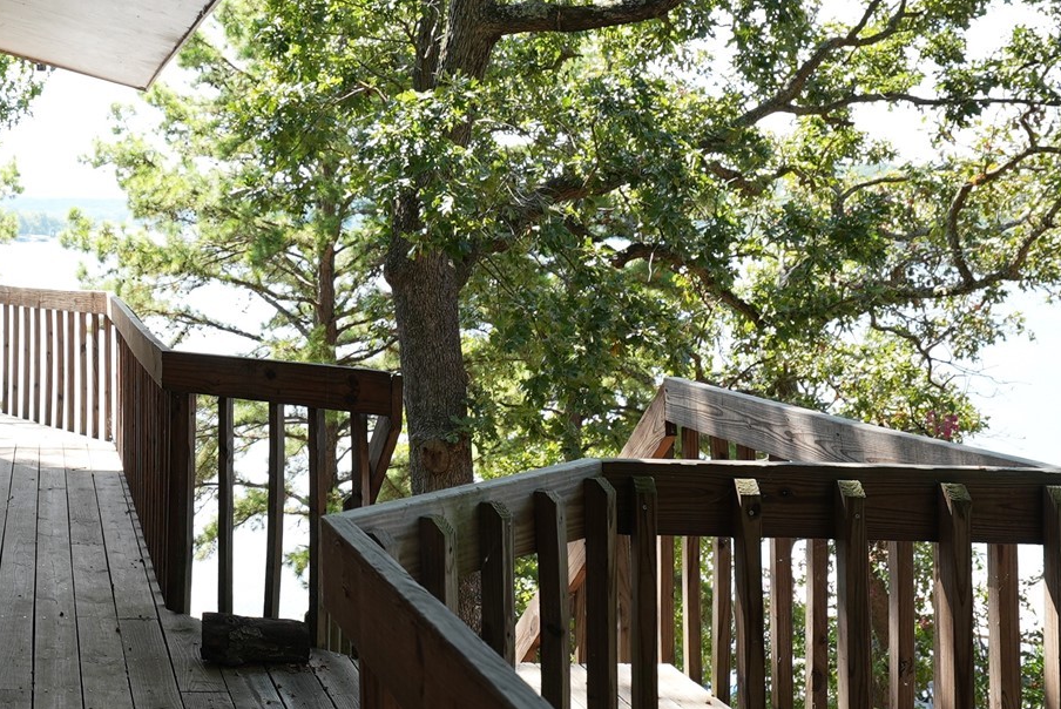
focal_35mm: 54
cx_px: 99
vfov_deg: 24.8
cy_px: 177
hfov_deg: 34.7
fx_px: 1592
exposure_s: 1/80
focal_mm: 24
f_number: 4.5
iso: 80
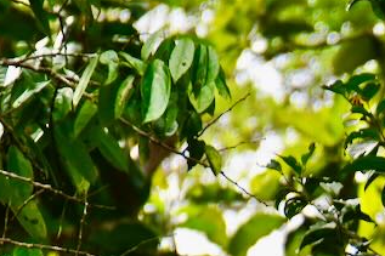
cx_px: 633
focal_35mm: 1562
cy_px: 417
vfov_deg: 0.9
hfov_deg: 1.3
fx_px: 16695
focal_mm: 300
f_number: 5.6
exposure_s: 1/500
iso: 800
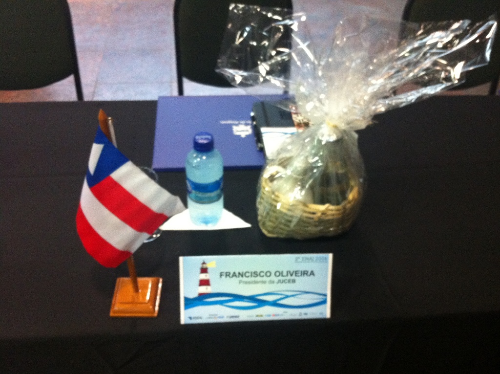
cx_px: 250
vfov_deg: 40.6
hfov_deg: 52.7
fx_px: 505
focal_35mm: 35
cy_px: 187
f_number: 2.8
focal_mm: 3.85
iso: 400
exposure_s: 1/15
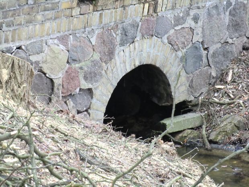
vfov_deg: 7.5
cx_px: 124
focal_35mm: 199
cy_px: 94
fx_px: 1431
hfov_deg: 9.9
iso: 400
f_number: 5.2
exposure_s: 1/60
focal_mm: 35.7
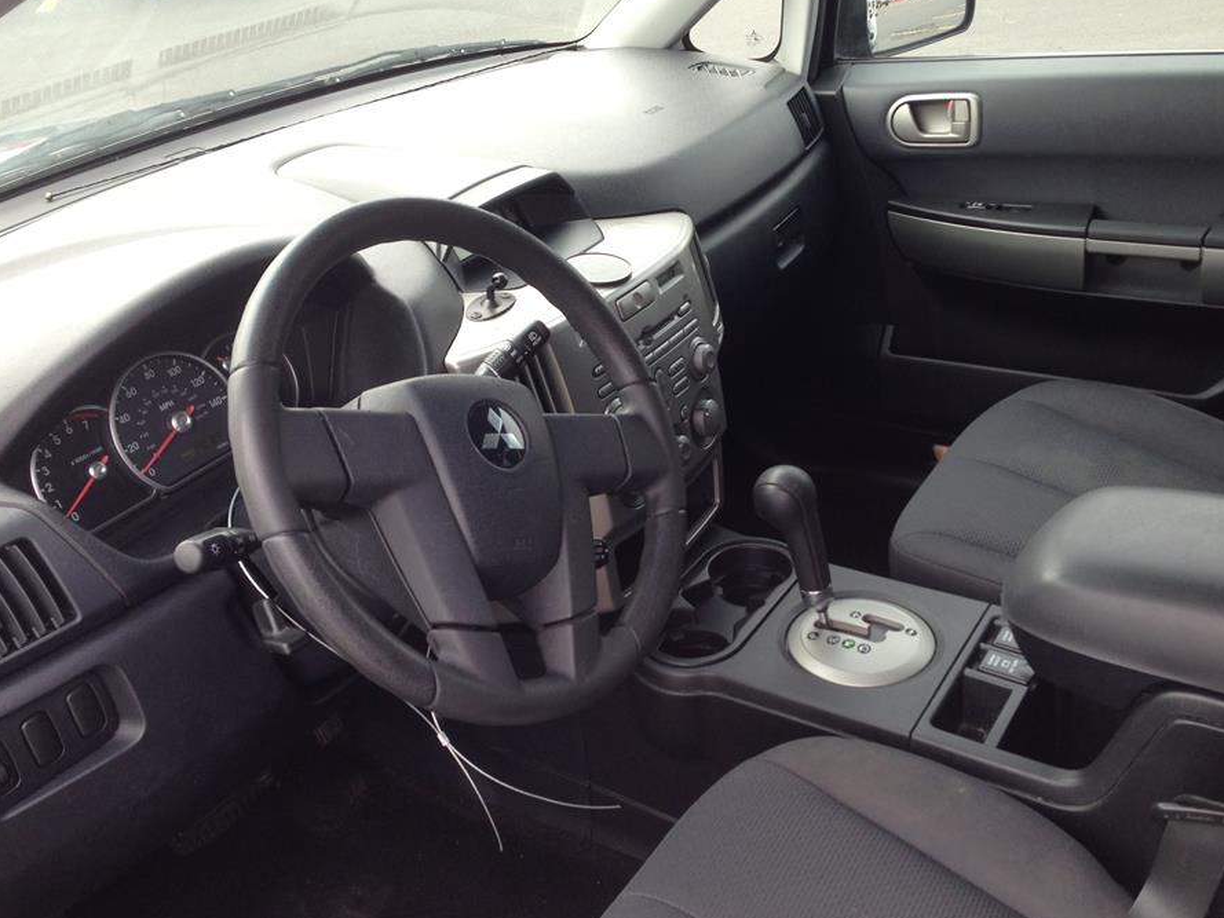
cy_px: 443
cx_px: 591
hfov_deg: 49.0
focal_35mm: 38
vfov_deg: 37.7
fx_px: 1344
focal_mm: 4.13
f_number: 2.4
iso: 50
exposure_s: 1/132
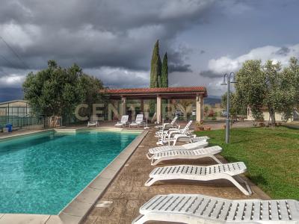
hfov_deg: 65.3
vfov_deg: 51.4
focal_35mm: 27
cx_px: 150
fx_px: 233
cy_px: 112
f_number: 1.9
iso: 102
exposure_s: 1/1015
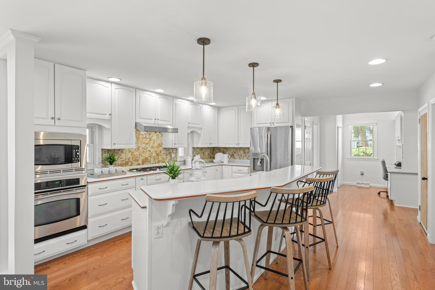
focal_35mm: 18
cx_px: 218
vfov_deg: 65.9
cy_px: 145
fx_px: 224
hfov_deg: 88.4
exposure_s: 1/4
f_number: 8
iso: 200
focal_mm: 18.5
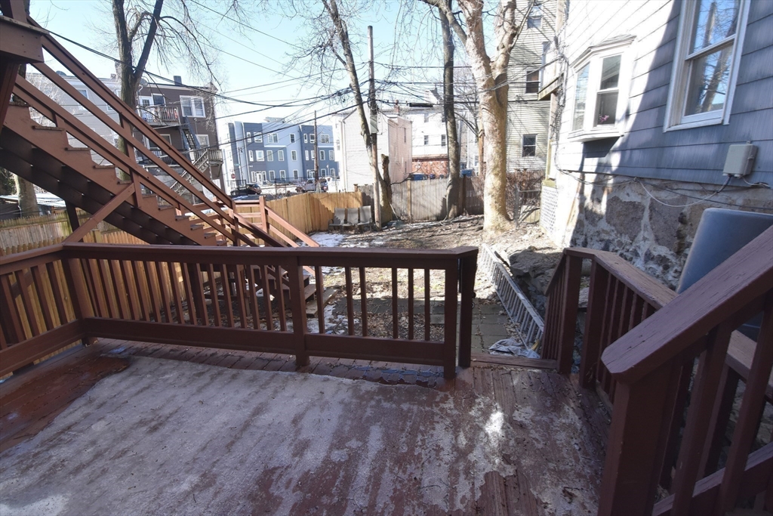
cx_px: 386
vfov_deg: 72.1
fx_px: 354
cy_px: 258
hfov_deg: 95.0
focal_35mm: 16
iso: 800
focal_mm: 11
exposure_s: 1/400
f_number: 8
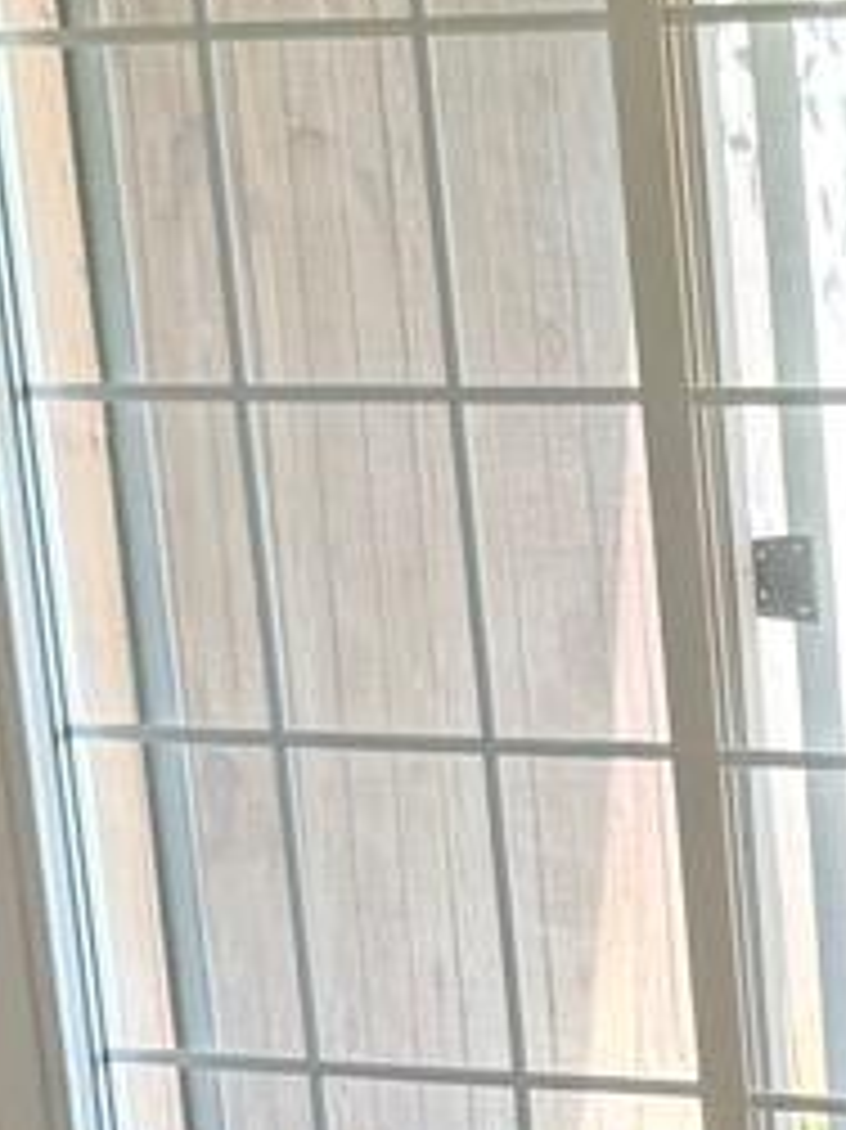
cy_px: 1481
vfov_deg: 13.0
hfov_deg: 9.7
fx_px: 4794
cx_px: 1436
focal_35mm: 147
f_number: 1.78
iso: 160
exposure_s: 1/120
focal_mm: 6.76
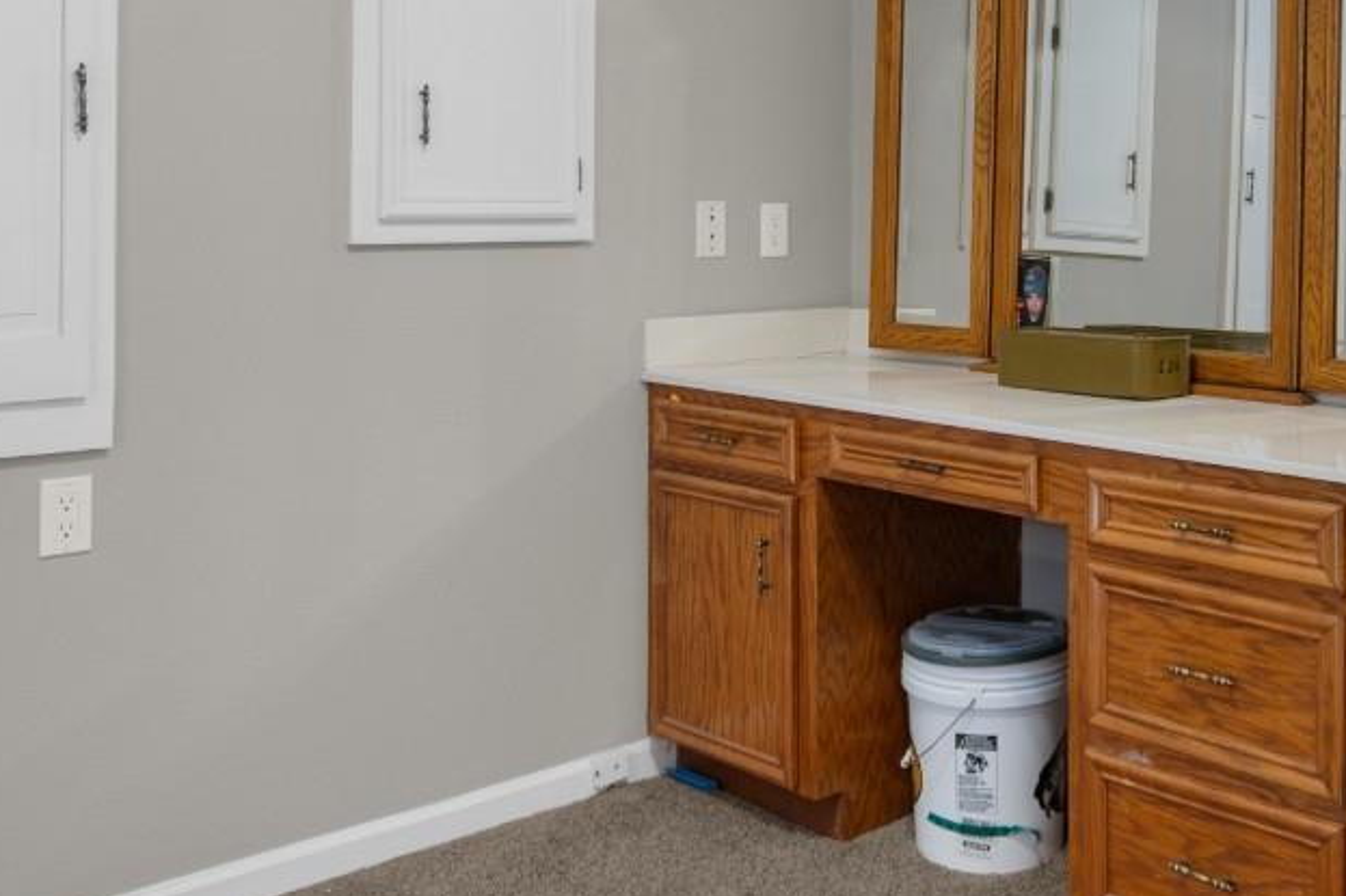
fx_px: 1458
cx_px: 974
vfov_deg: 33.3
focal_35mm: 39
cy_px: 192
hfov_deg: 48.1
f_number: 4.5
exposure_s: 1/4
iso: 100
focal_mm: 10
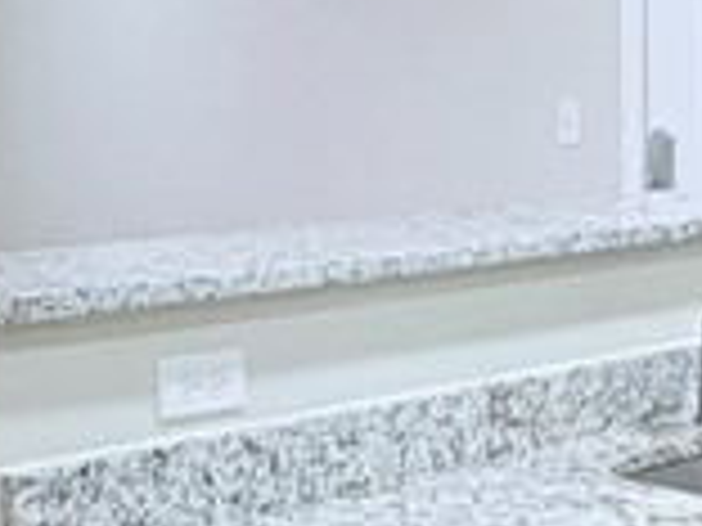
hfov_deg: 20.8
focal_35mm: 92
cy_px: 324
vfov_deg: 16.0
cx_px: 652
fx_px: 1866
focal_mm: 2.22
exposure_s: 1/60
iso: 500
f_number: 2.2
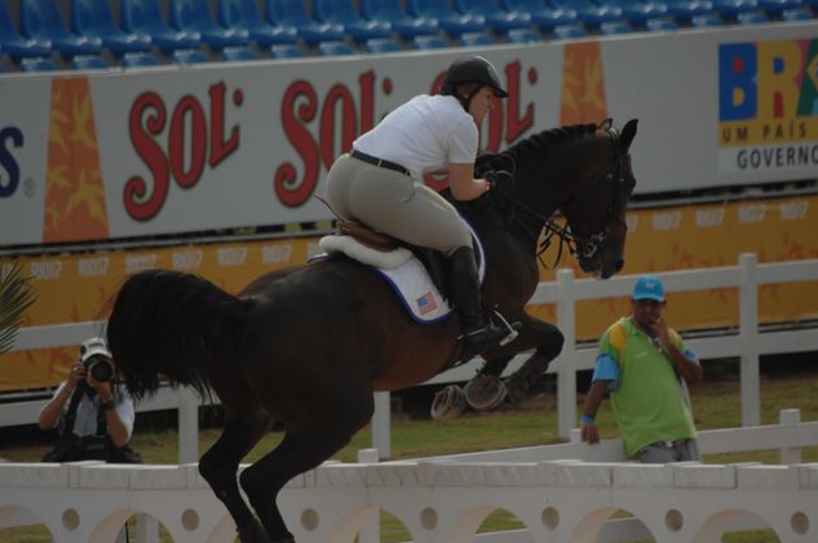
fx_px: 17409
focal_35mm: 767
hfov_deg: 2.7
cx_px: 417
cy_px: 268
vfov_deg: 1.8
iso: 200
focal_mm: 500
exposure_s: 1/640
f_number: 6.3
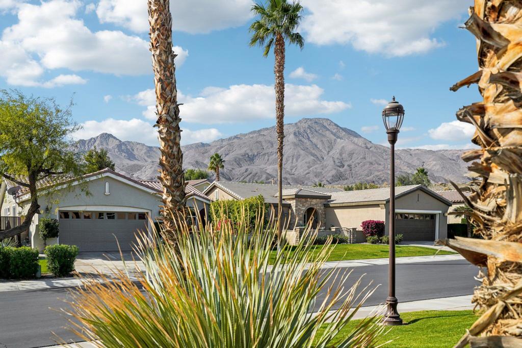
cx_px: 261
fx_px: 507
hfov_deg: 54.4
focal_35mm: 35
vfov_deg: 37.8
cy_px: 174
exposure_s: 1/320
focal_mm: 35
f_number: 8
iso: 100
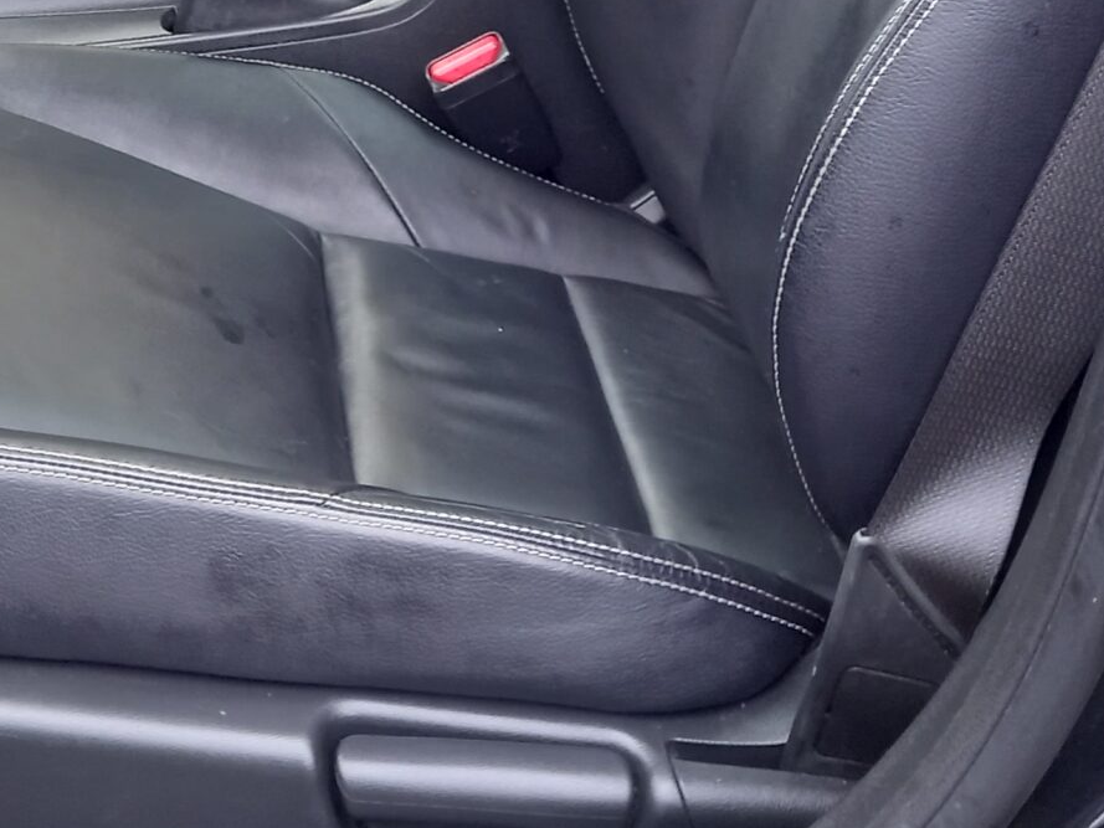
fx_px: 2297
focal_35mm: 72
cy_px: -14
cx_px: 99
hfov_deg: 26.1
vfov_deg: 19.8
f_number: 2
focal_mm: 4.6
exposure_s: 1/40
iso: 200
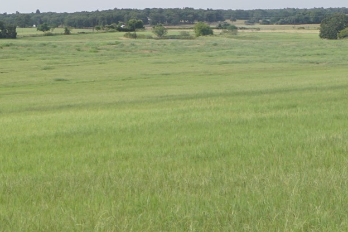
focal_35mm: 94
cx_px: 321
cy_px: 196
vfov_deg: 14.4
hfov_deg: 21.2
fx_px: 909
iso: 100
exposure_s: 1/160
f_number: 9
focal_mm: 18
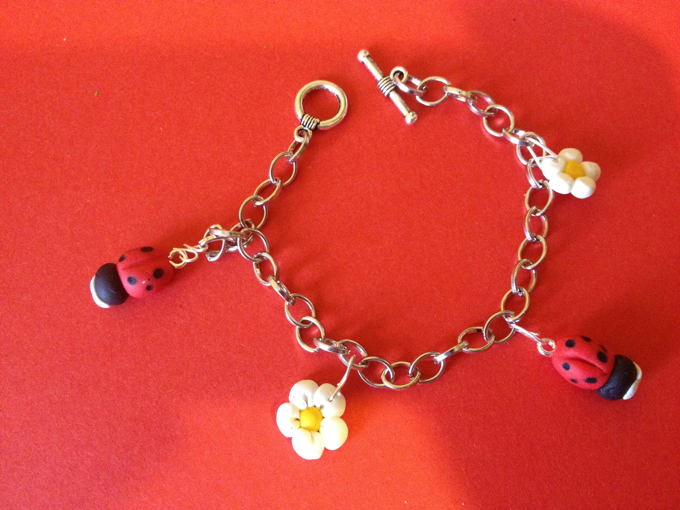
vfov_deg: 40.7
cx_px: 340
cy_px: 255
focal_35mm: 35
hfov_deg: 52.6
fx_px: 688
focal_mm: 4.28
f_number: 2.4
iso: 500
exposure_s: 1/15
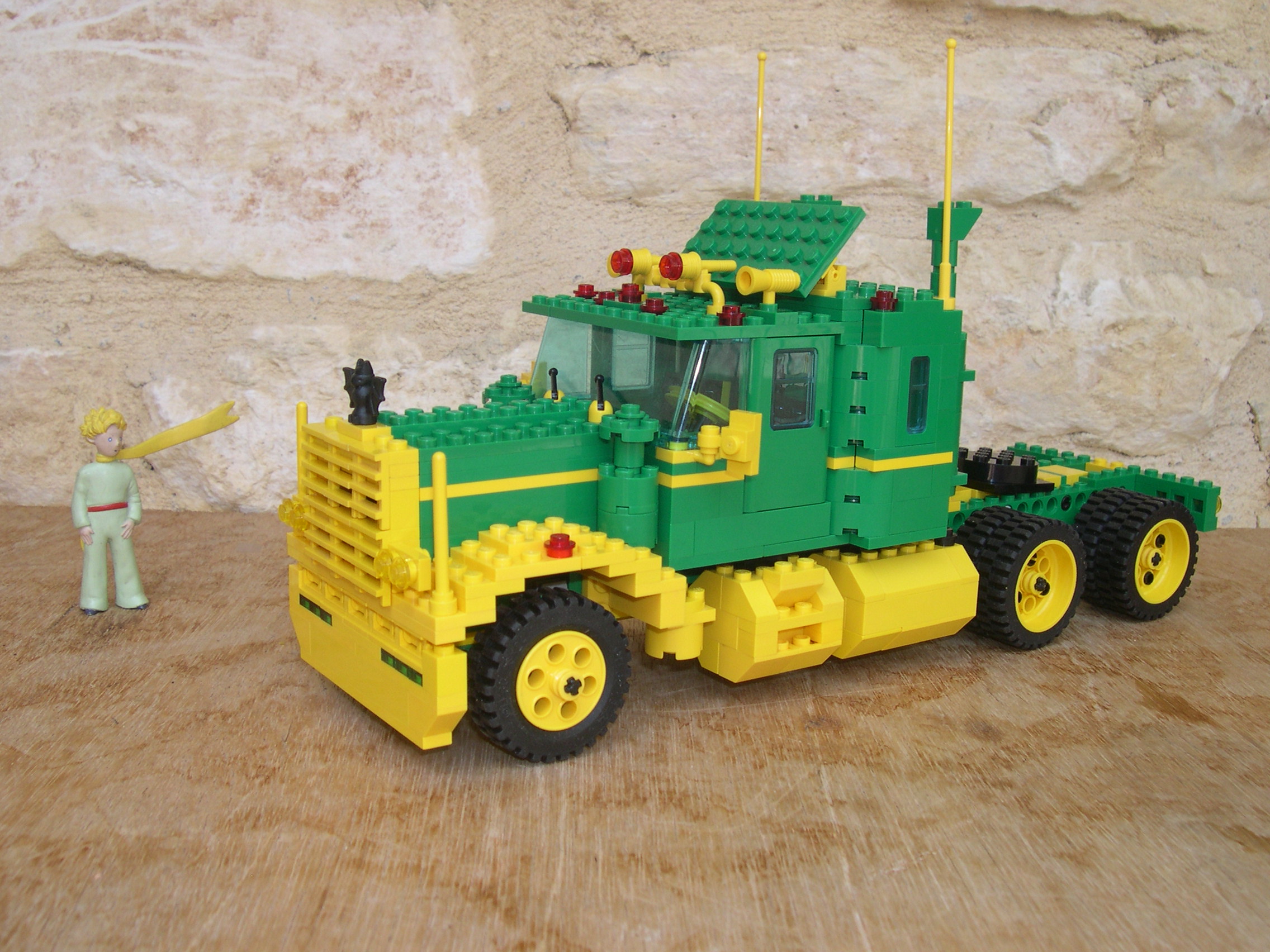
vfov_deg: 37.7
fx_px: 1394
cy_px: 476
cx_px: 635
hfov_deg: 49.0
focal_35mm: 38
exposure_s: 1/30
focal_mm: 8
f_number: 7.6
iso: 100
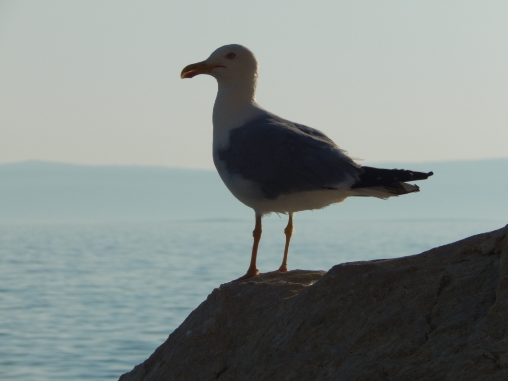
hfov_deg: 7.1
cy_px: 190
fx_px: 4094
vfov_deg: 5.3
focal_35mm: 279
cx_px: 254
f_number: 11.3
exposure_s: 1/500
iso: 125
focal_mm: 50.1
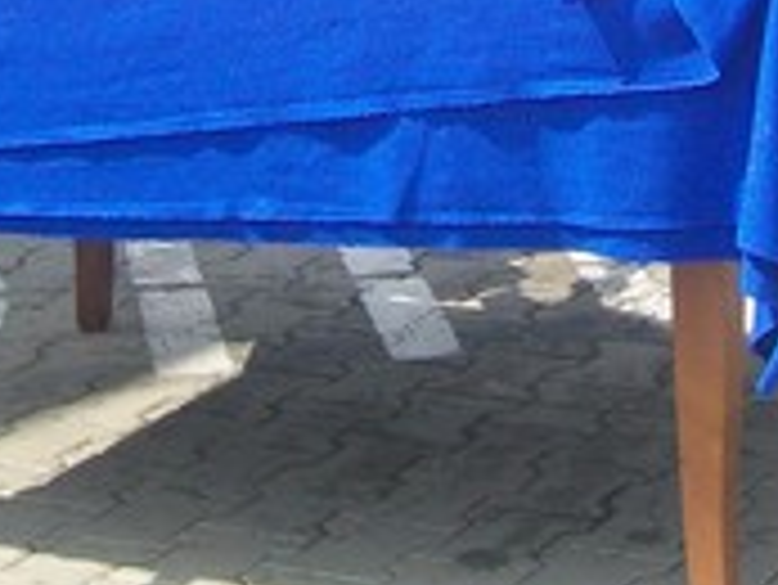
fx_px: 3733
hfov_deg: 11.9
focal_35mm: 166
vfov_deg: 8.7
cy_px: -302
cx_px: 216
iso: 64
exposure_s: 1/500
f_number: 3
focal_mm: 7.6
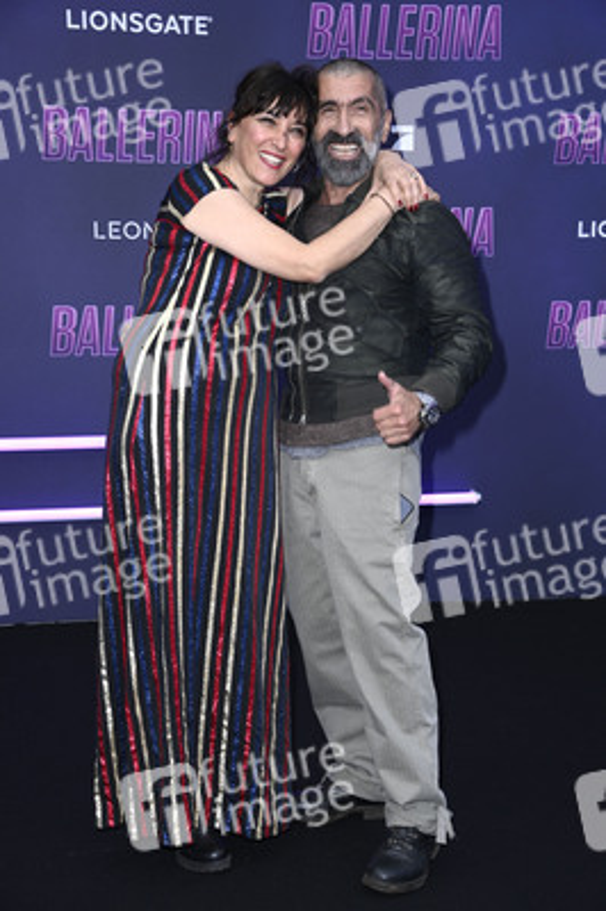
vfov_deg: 32.4
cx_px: 303
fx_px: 1568
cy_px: 456
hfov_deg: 21.9
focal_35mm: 62
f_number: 5.6
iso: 320
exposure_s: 1/250
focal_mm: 62
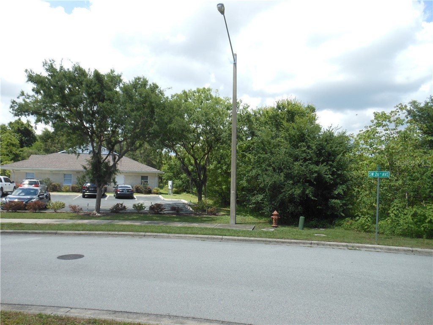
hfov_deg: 69.4
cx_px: 216
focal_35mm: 25
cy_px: 162
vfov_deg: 54.9
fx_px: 313
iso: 80
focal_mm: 4.5
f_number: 3.2
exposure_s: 1/640
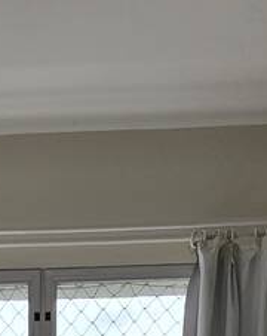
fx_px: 802
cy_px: 743
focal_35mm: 81
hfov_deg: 18.0
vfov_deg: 15.9
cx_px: -46
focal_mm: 2.2
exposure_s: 1/1228
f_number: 1.9
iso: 40
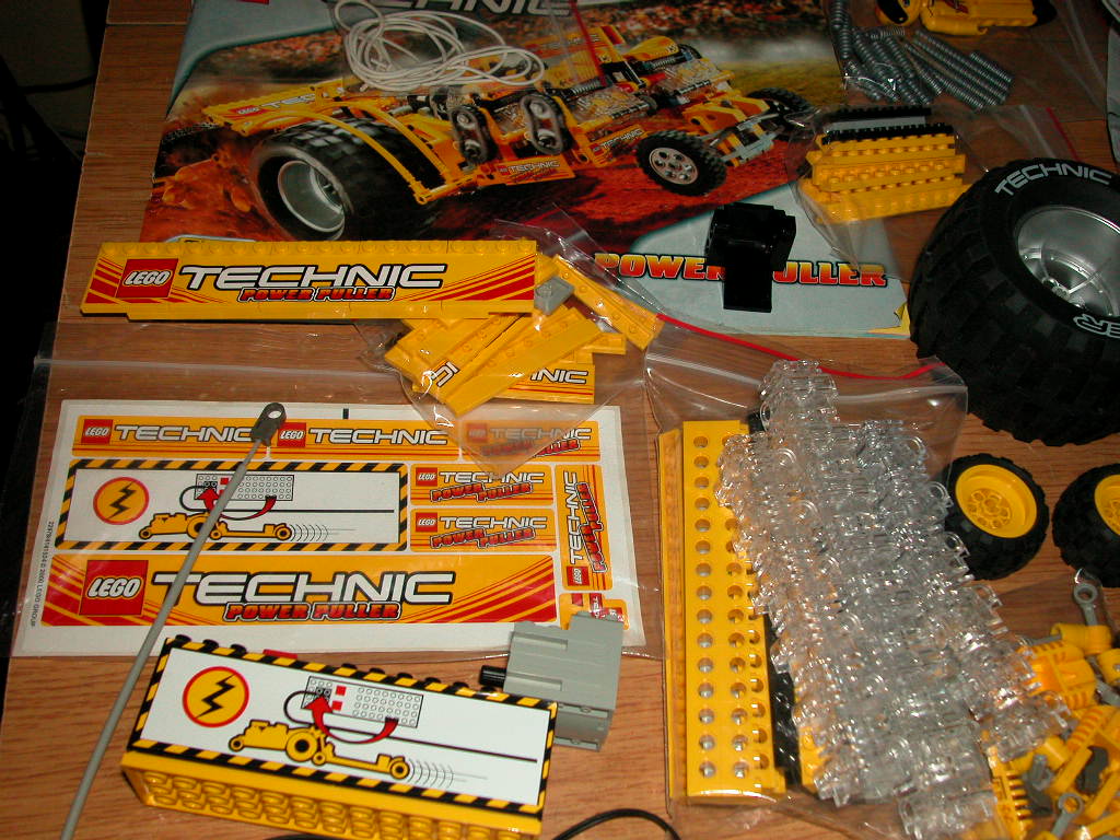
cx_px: 560
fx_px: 1132
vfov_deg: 40.7
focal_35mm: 35
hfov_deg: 52.6
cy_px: 420
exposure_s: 1/60
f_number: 4.2
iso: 200
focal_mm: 9
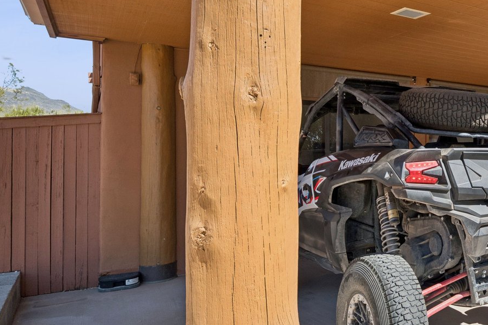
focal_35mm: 32
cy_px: 186
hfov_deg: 45.2
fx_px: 434
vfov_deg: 41.0
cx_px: 530
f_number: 8
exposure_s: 1/500
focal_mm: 14
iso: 400
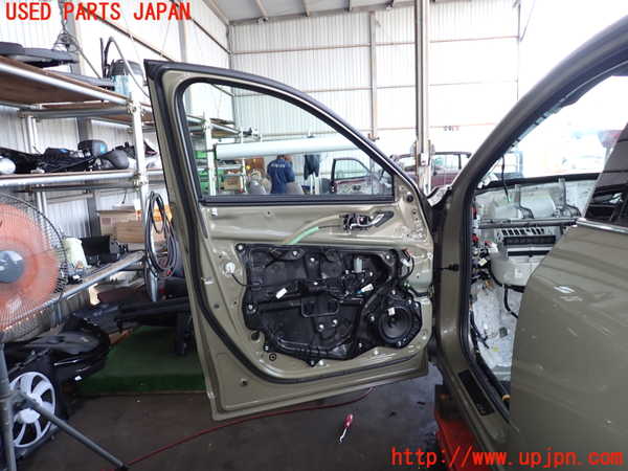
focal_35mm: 25
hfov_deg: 69.4
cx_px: 314
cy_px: 236
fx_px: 454
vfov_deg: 54.9
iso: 100
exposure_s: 1/60
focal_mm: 4.5
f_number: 2
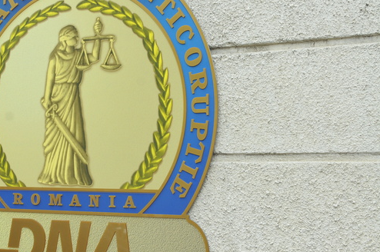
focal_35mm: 85
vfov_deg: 16.0
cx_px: 117
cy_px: 126
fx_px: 896
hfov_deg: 23.8
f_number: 9
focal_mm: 40
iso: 400
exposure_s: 1/125
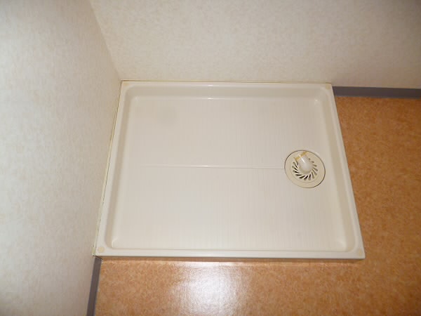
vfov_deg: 56.8
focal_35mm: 24
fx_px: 292
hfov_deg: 71.6
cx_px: 210
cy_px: 158
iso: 100
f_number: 2.5
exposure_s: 1/60
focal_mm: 4.3
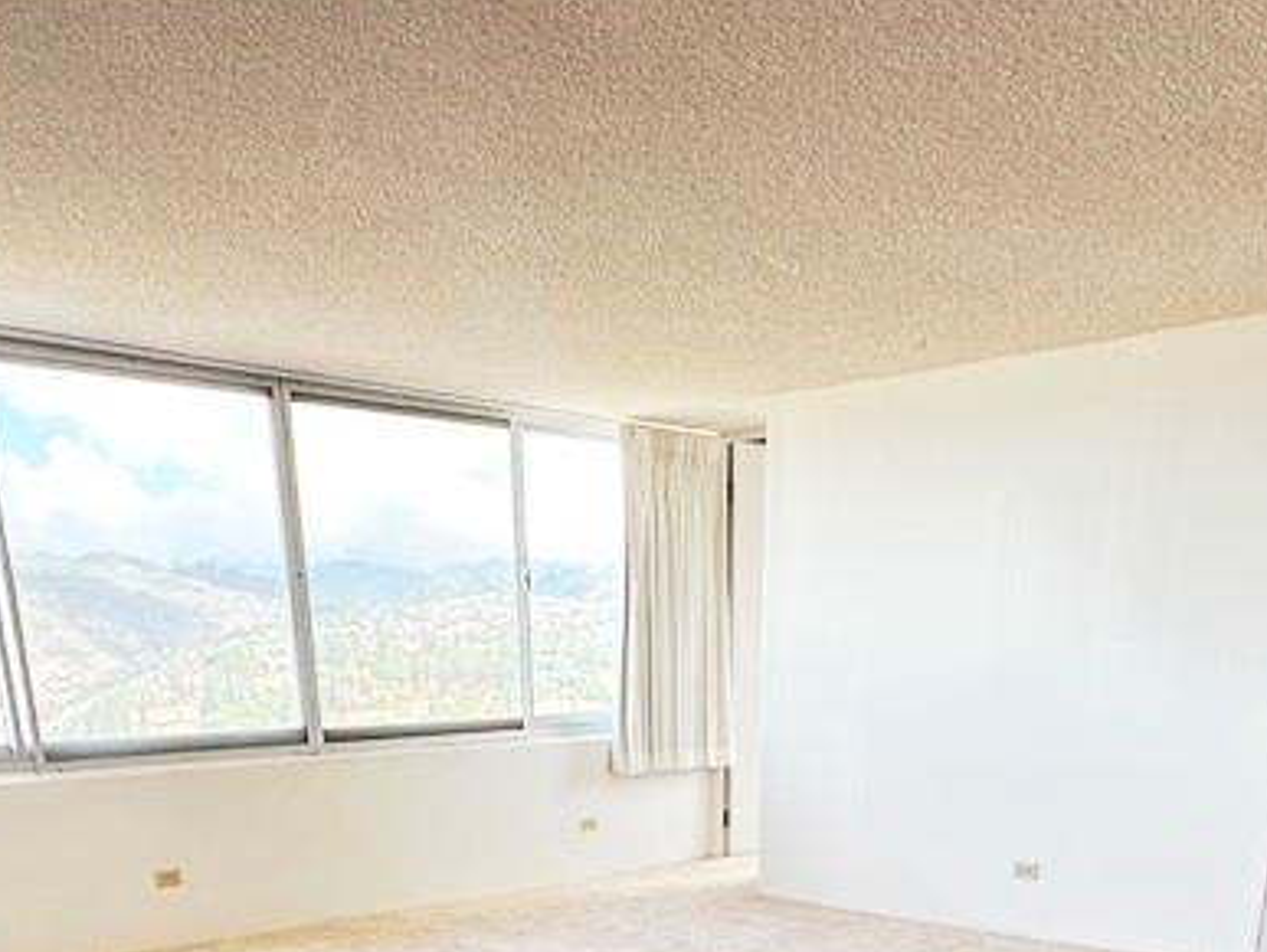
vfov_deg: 31.7
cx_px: 638
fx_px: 1356
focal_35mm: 37
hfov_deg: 50.1
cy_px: 1171
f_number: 2.2
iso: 50
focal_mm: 2.22
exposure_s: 1/99
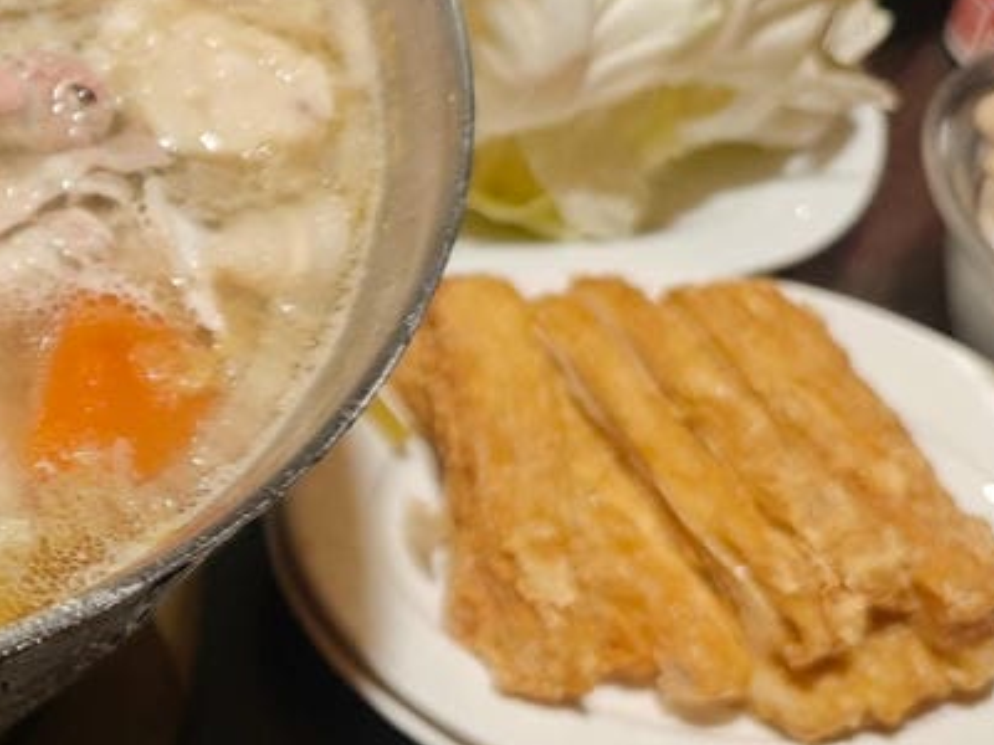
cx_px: -420
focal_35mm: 69
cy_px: 253
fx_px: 1981
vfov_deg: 21.2
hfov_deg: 23.5
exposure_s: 1/60
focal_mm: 8.72
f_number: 1.63
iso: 200
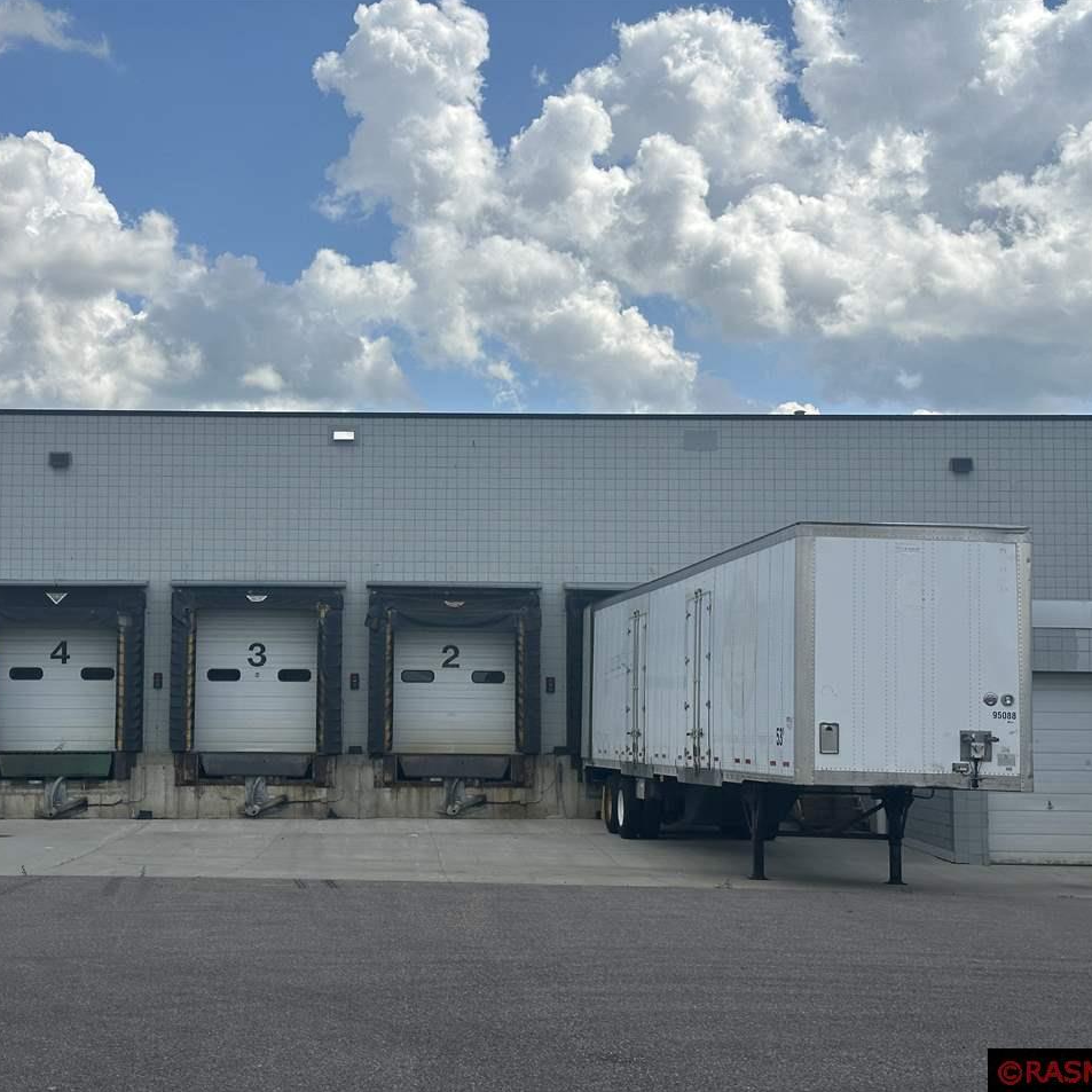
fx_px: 2034
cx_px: 392
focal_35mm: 57
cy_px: 544
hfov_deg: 29.9
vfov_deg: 30.0
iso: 64
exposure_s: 1/6623
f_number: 1.78
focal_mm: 6.86
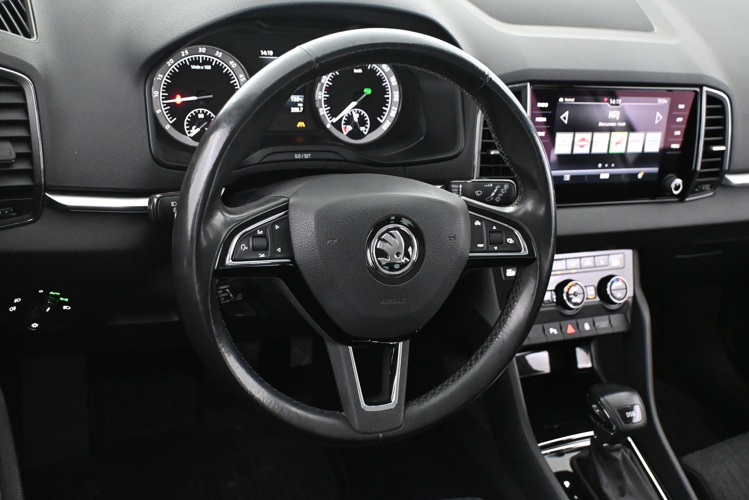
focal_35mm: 42
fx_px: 879
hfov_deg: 46.1
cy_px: 244
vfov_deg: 31.7
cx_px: 383
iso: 7200
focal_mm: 27.5
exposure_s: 1/40
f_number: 4.5
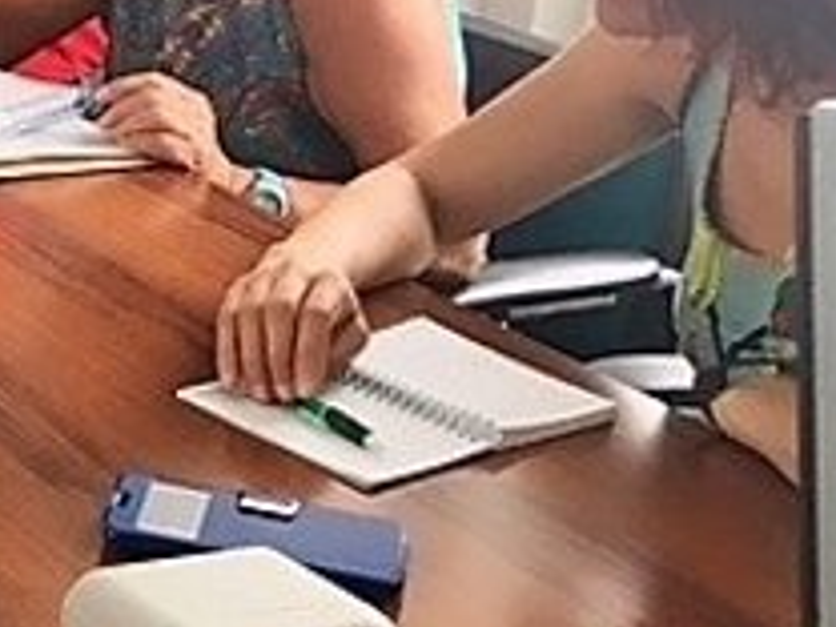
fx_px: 2318
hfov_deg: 17.8
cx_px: -490
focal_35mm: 96
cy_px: 64
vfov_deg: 15.2
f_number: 2.2
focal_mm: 4.15
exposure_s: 1/33
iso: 40
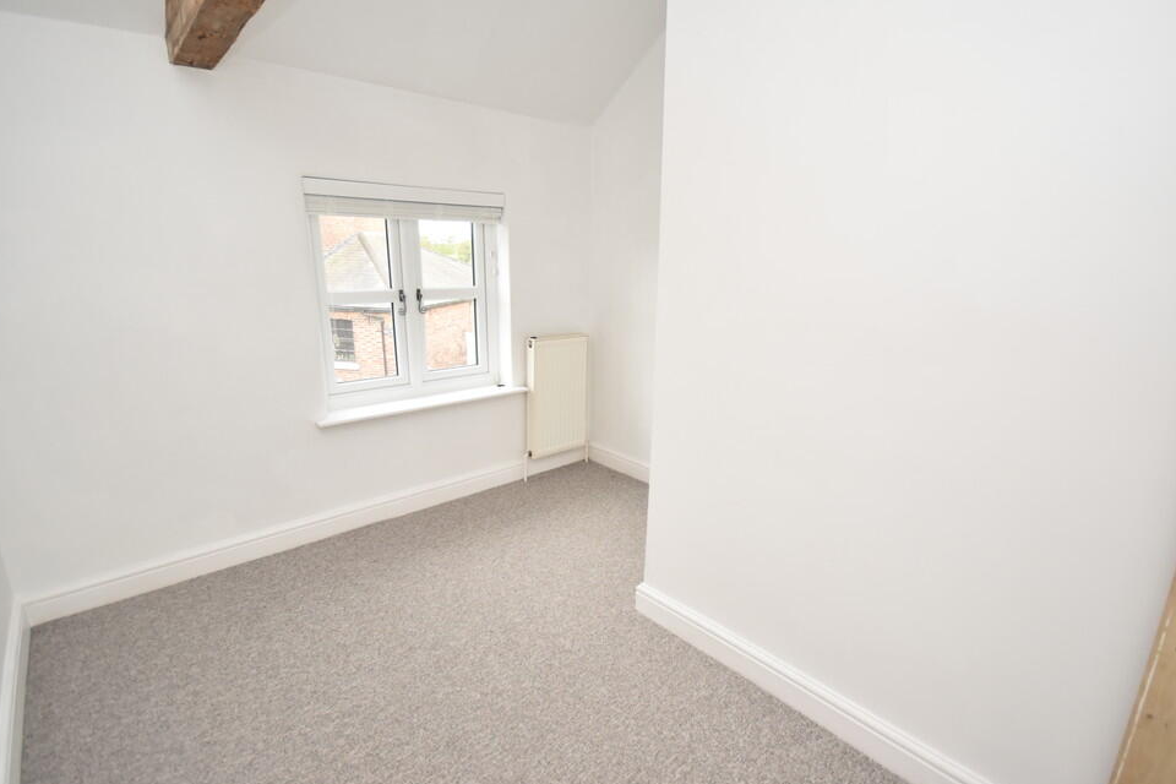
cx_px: 589
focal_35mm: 16
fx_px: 523
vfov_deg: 73.7
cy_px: 388
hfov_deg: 96.7
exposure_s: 1/160
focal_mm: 10
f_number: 4.5
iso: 800
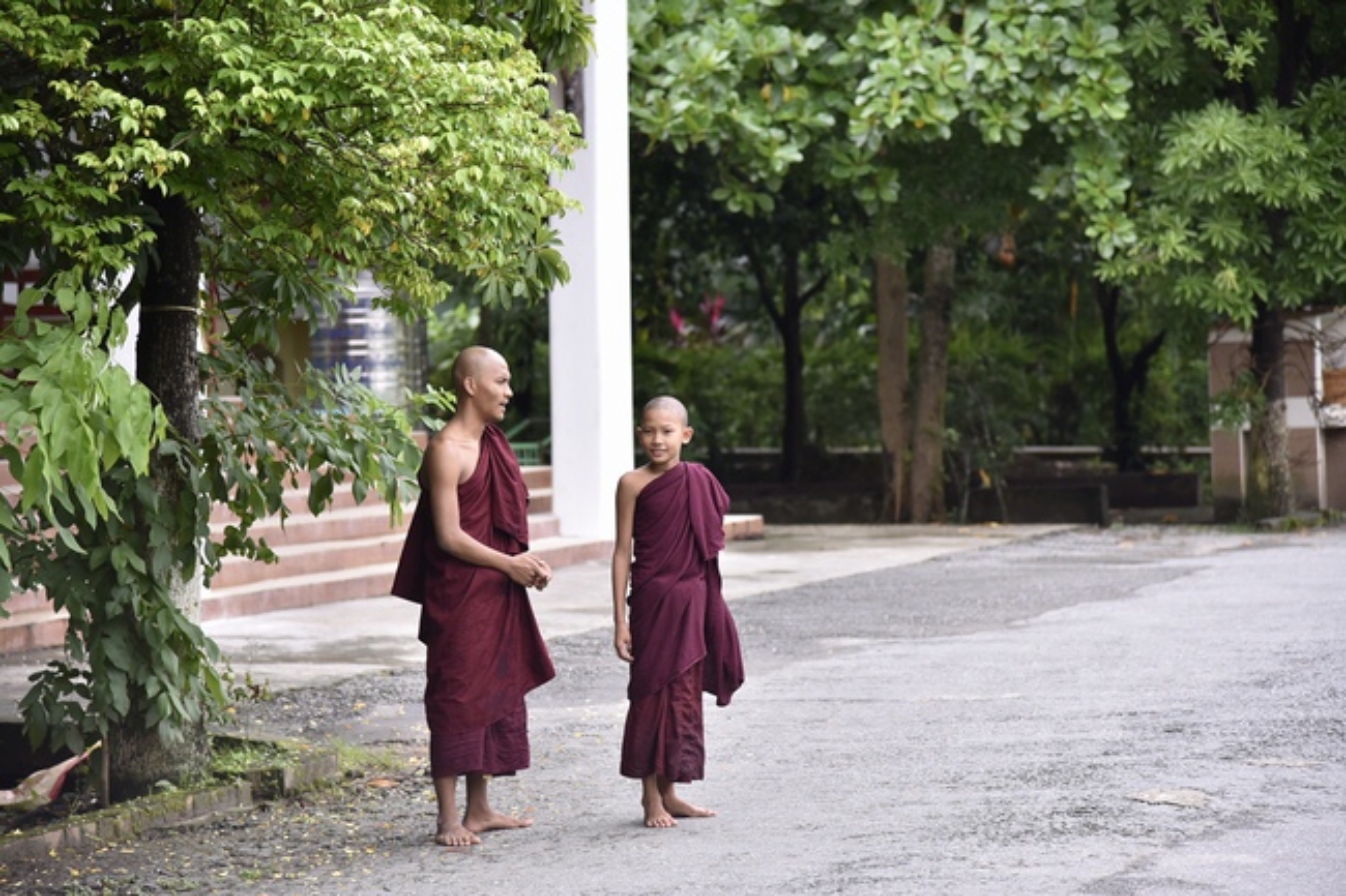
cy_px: 448
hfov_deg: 17.1
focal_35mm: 120
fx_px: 4485
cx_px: 673
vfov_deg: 11.4
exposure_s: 1/250
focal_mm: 120
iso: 500
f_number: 4
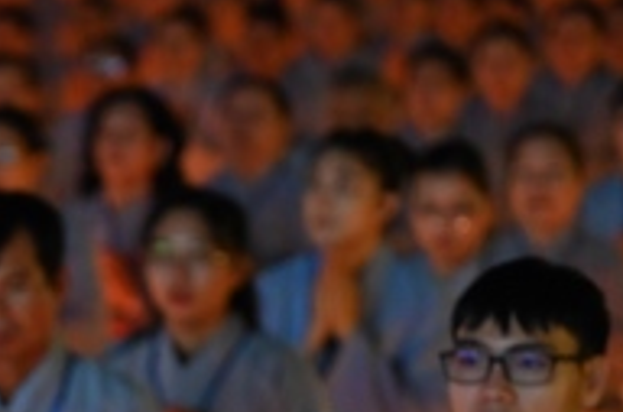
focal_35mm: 407
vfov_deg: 3.3
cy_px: 655
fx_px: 7026
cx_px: -88
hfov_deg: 5.1
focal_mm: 120
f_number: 4
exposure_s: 1/40
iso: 4000
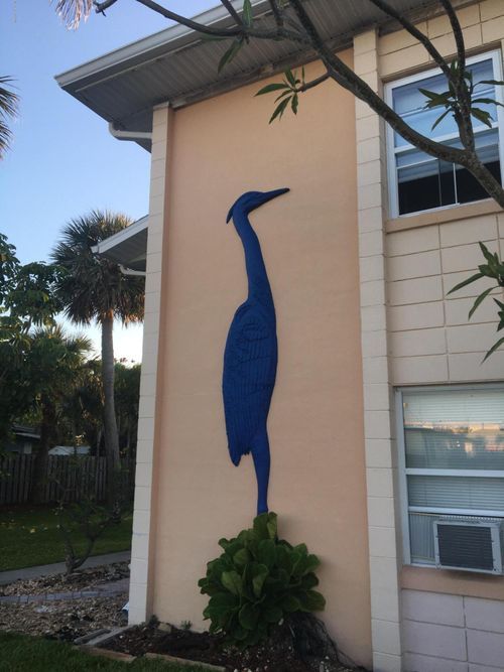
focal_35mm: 29
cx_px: 252
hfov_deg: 48.2
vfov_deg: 61.7
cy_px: 336
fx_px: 563
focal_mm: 4.15
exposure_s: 1/202
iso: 25
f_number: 2.2
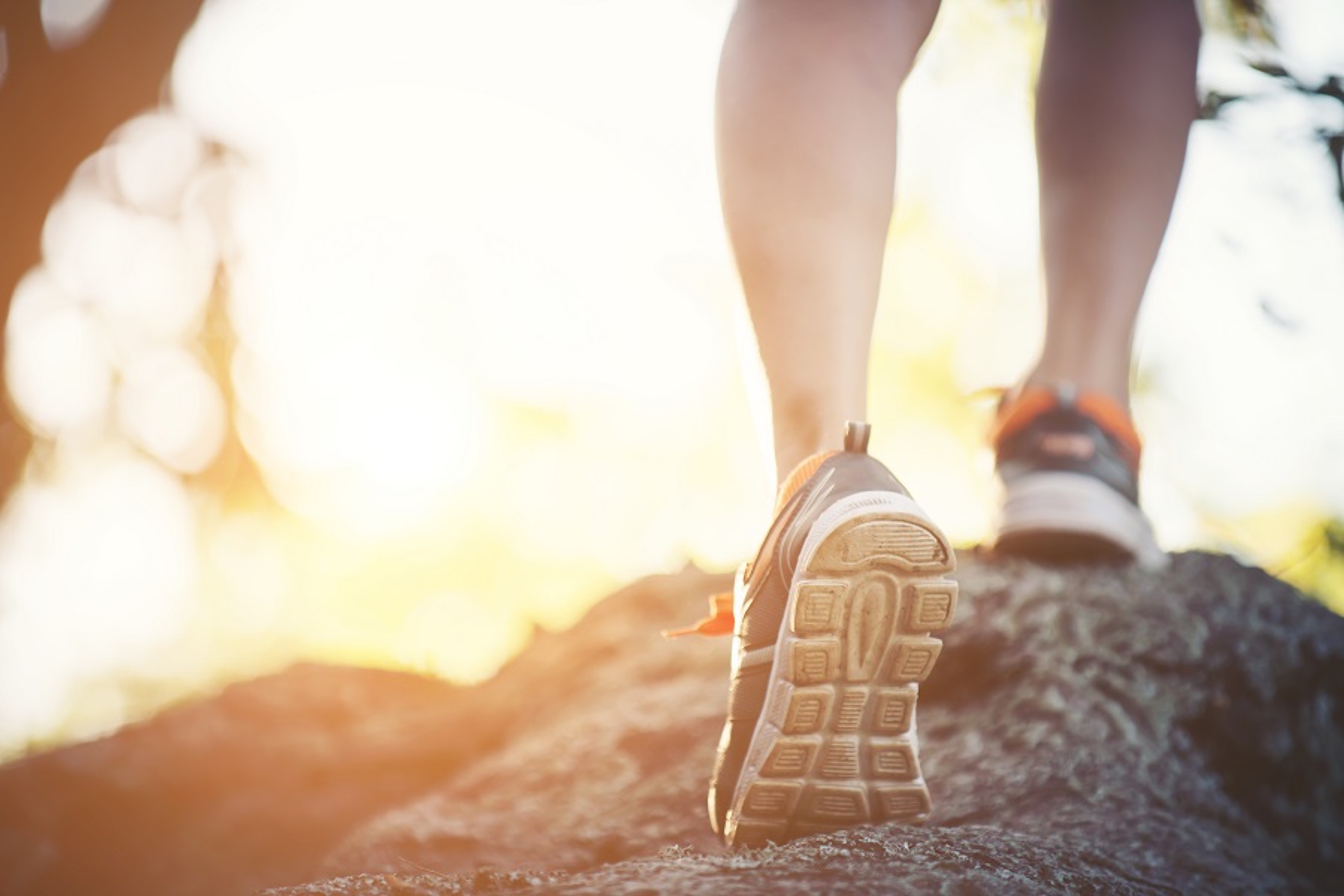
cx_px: 672
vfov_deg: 6.9
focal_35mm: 200
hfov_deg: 10.3
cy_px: 448
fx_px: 7466
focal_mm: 200
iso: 400
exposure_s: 1/500
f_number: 2.8
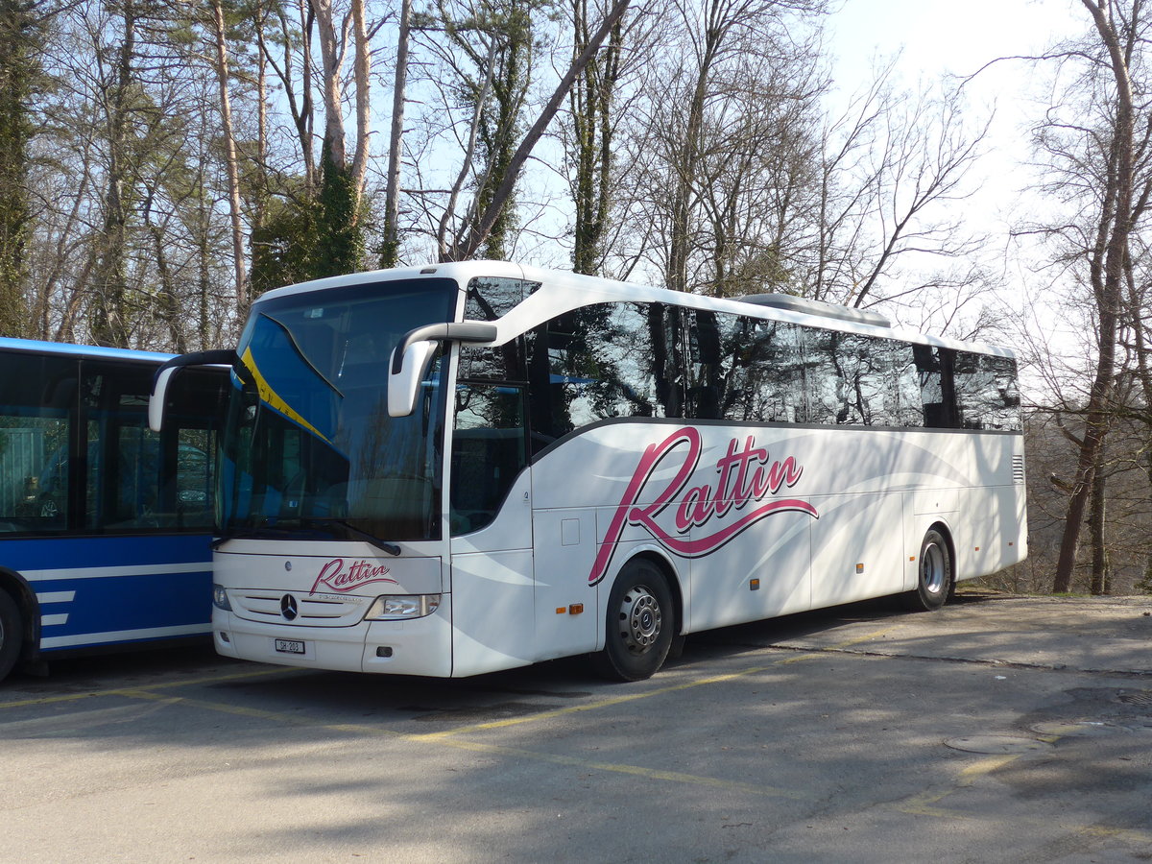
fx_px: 1364
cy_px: 432
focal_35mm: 41
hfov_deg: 45.8
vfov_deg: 35.1
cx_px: 576
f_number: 2.8
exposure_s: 1/640
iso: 80
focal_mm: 8.4
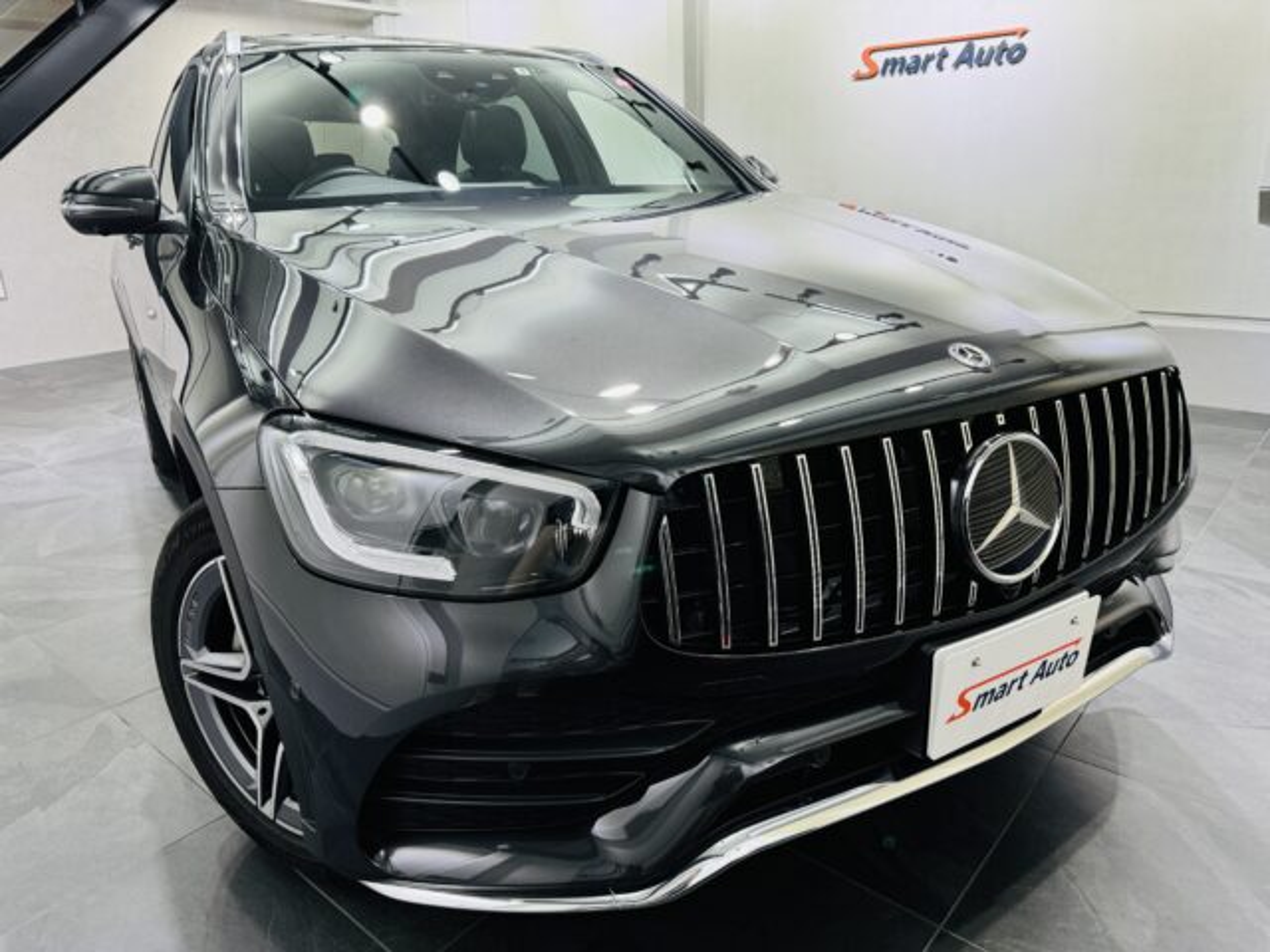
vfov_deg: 56.8
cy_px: 476
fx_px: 881
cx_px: 635
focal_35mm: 24
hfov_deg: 71.6
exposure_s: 1/50
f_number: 1.78
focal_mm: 6.86
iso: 125
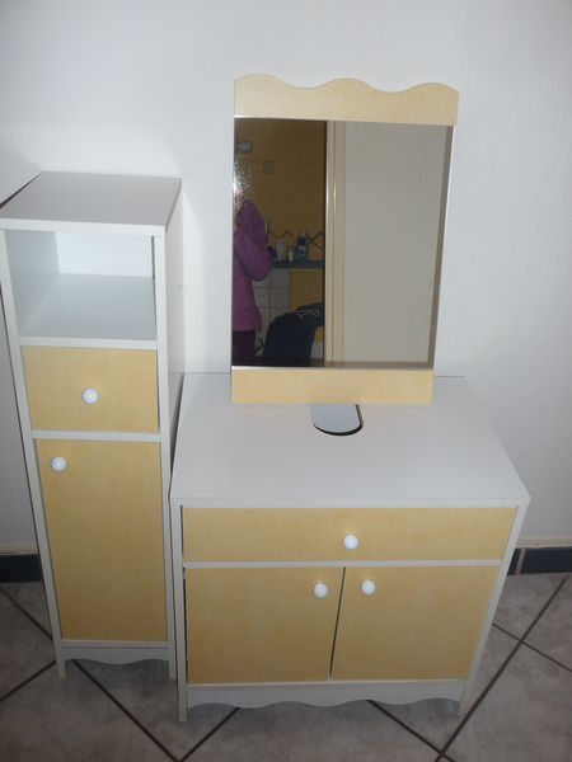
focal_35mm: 32
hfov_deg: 44.2
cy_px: 381
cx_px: 286
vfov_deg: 56.8
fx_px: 705
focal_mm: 5.3
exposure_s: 1/30
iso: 100
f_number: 3.5
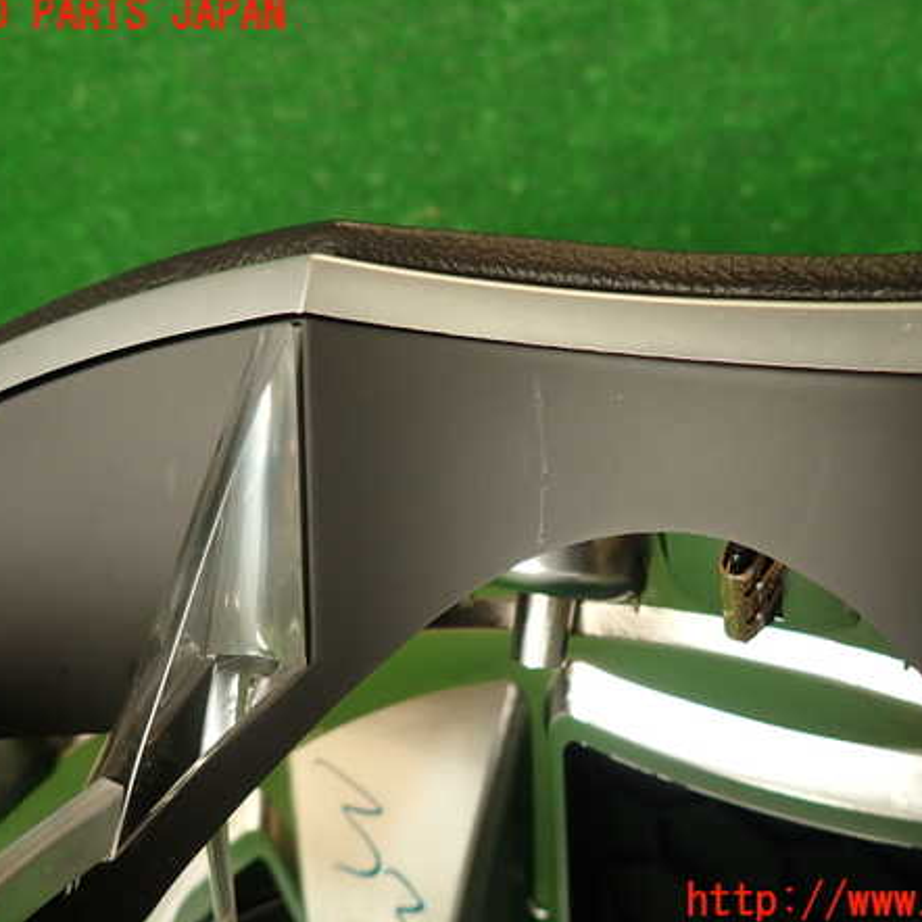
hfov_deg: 53.8
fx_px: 904
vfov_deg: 54.0
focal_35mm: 30
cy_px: 459
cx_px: 532
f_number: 2
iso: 100
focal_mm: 4.5
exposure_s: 1/60
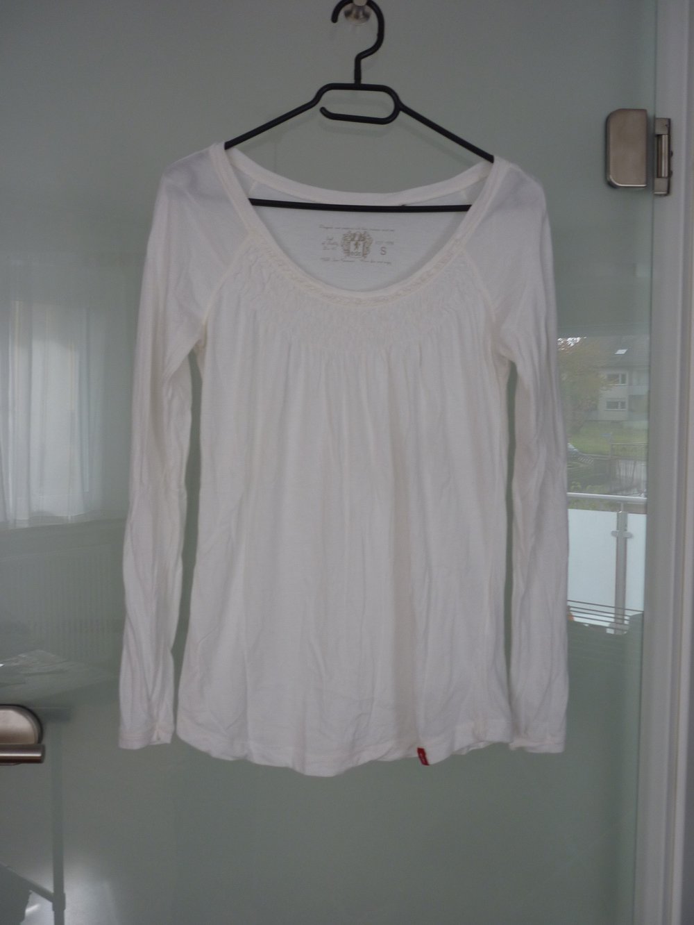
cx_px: 347
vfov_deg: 55.3
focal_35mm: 33
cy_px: 462
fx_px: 882
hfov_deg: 43.0
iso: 80
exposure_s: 1/40
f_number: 2.8
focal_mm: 5.5
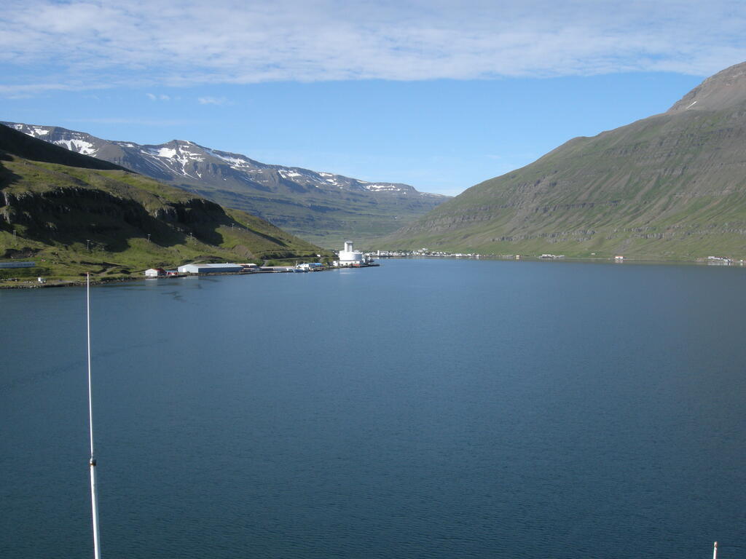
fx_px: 754
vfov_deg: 40.7
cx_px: 373
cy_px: 280
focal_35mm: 35
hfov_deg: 52.6
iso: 100
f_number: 6.1
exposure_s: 1/305
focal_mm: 7.5
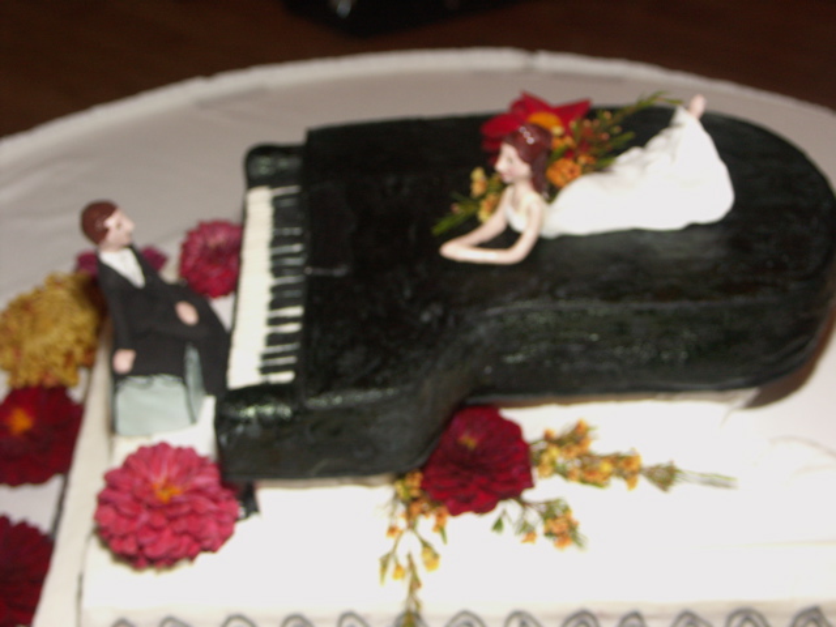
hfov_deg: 30.3
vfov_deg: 22.9
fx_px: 1546
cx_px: 418
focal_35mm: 64
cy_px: 314
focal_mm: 16.39
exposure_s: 1/60
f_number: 3.2
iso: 200
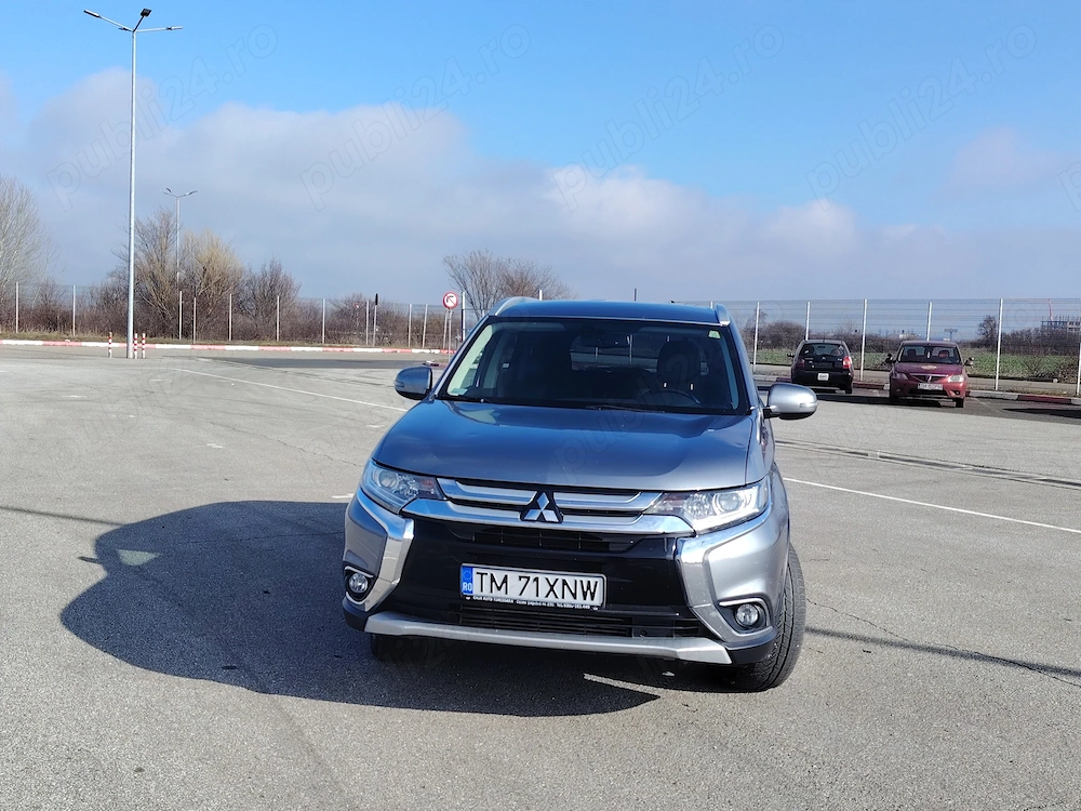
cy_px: 406
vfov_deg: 36.8
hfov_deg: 47.9
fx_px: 1218
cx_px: 540
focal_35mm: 39
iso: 100
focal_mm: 5.25
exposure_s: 1/742
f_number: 1.75
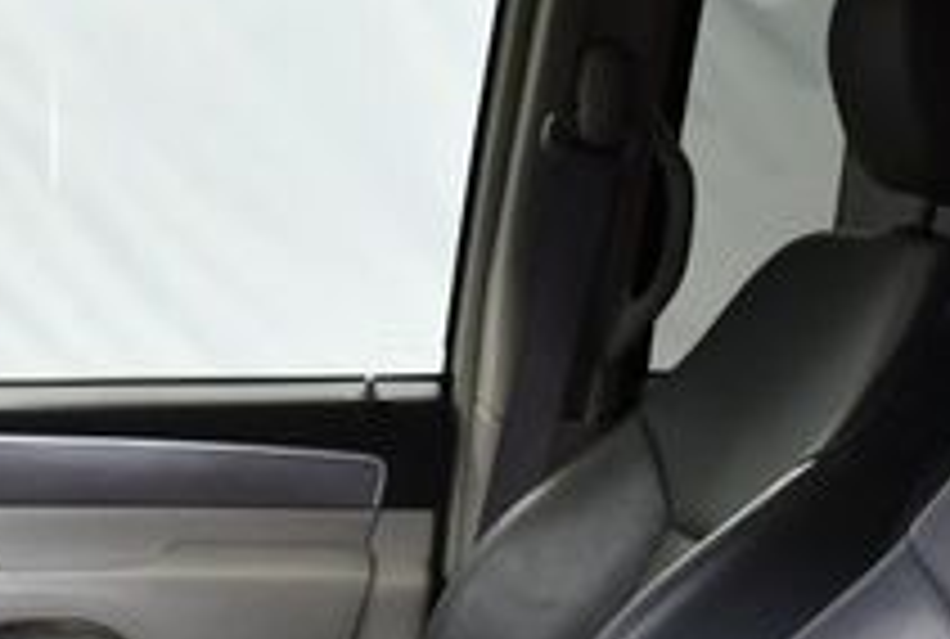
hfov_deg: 18.2
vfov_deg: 12.3
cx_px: 0
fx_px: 2885
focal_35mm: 109
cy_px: 781
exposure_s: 1/125
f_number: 3.5
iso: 1100
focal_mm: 18
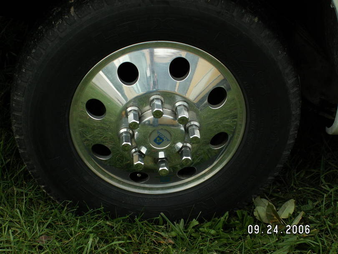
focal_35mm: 75
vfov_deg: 19.6
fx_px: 733
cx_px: 169
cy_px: 127
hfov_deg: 26.0
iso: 50
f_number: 5.6
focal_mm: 12.58
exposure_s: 1/100
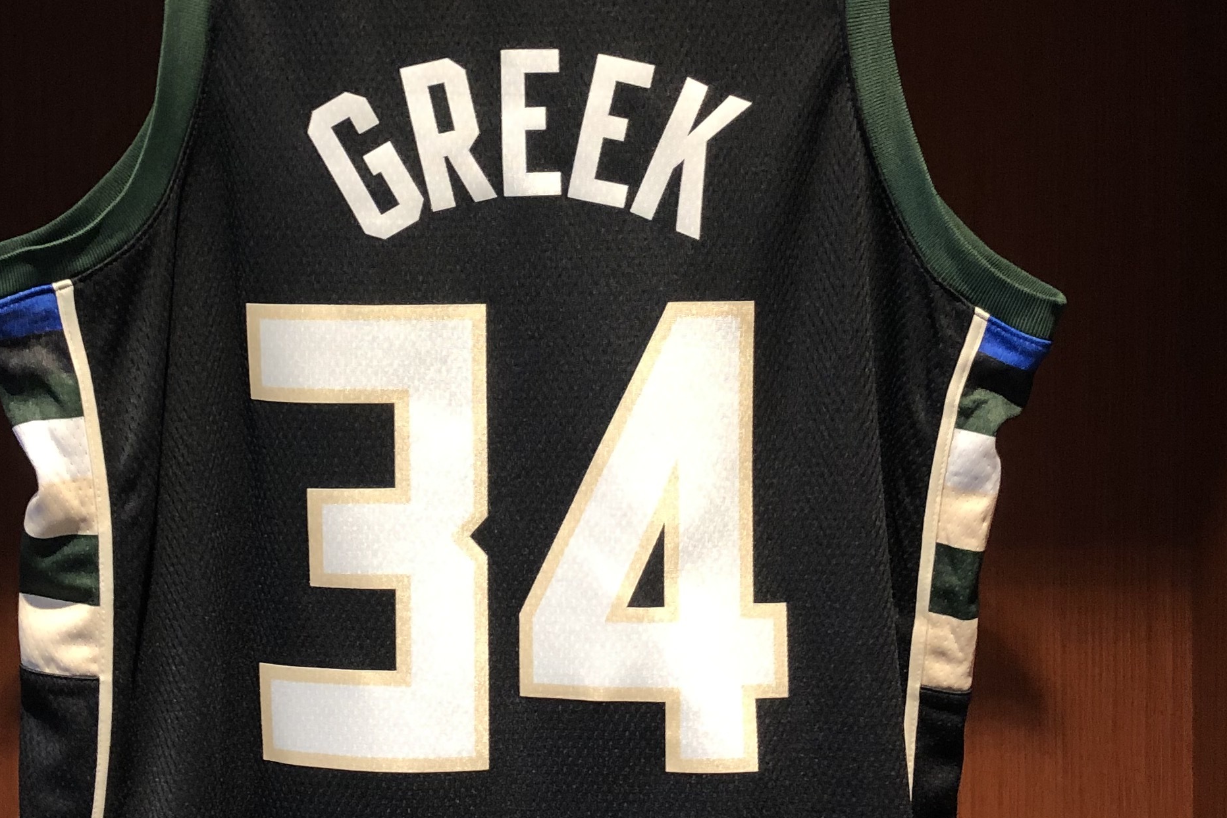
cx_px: 535
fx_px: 2147
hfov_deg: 31.9
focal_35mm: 63
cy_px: 290
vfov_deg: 21.5
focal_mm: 3.99
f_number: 1.8
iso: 40
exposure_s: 1/17
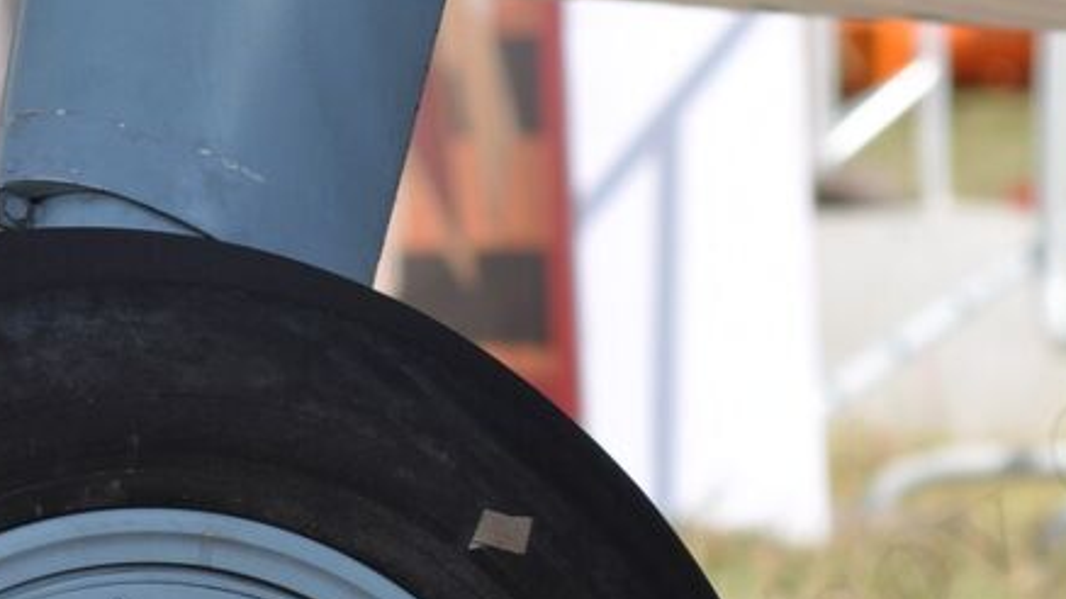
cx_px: 163
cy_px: 986
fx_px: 20105
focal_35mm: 712
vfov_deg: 1.7
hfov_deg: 3.0
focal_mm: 155
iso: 200
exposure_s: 1/320
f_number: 8
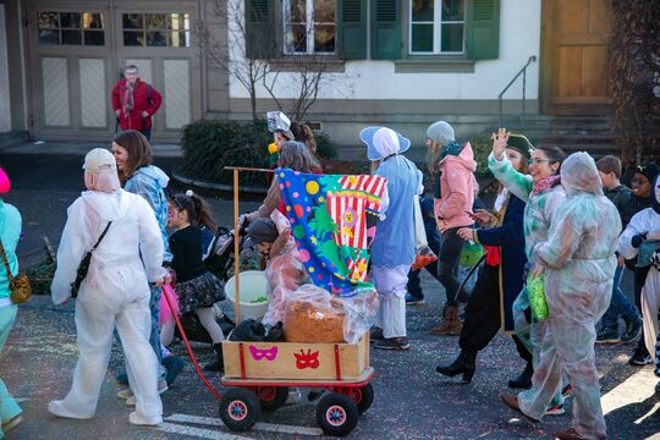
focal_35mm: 82
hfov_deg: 24.8
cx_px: 330
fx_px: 1503
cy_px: 220
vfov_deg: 16.7
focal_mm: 82
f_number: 4
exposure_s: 1/1000
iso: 720
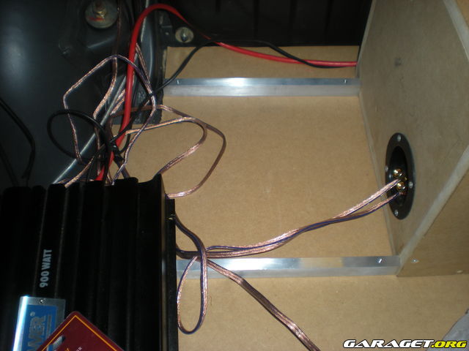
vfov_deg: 37.7
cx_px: 234
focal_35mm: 38
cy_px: 176
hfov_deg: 49.0
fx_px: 515
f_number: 3.1
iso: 64
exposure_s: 1/60
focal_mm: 6.3
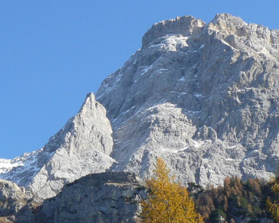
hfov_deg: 12.6
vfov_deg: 10.3
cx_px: -40
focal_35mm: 150
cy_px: 164
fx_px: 1239
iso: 100
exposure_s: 1/250
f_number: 5.6
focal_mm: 10.4
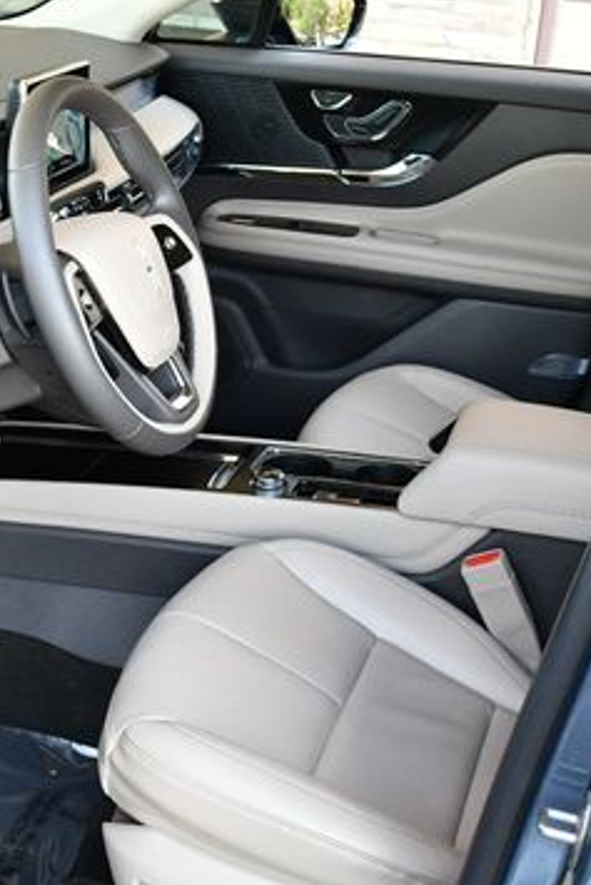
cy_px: 524
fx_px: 1599
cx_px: 120
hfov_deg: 20.7
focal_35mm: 65
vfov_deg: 30.9
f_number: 3.5
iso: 800
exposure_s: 1/200
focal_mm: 18
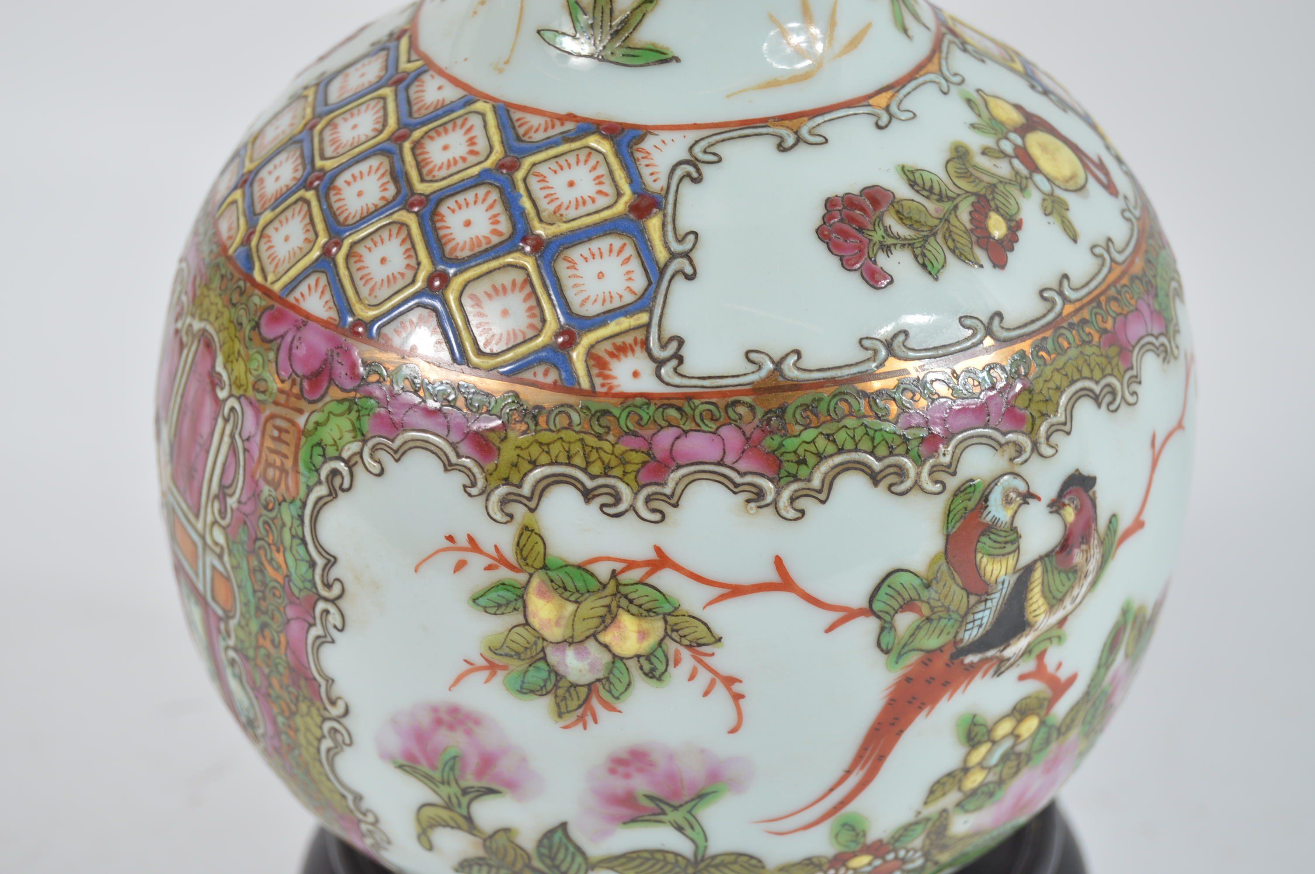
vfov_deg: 16.5
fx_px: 3011
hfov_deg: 24.6
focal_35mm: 82
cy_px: 437
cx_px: 658
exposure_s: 1/80
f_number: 7.1
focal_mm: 55
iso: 100
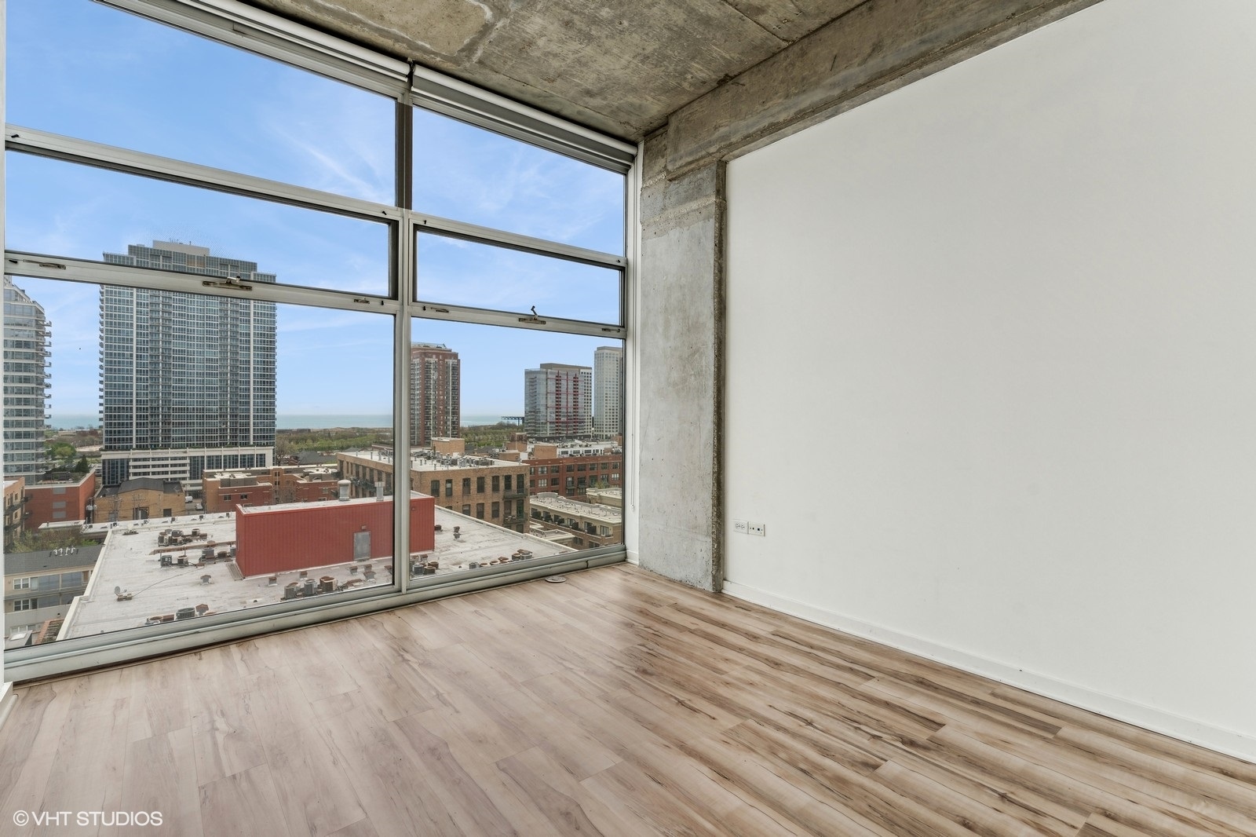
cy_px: 418
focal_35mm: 16
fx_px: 558
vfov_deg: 73.7
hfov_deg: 96.7
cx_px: 628
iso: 320
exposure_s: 1/200
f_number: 8
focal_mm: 16
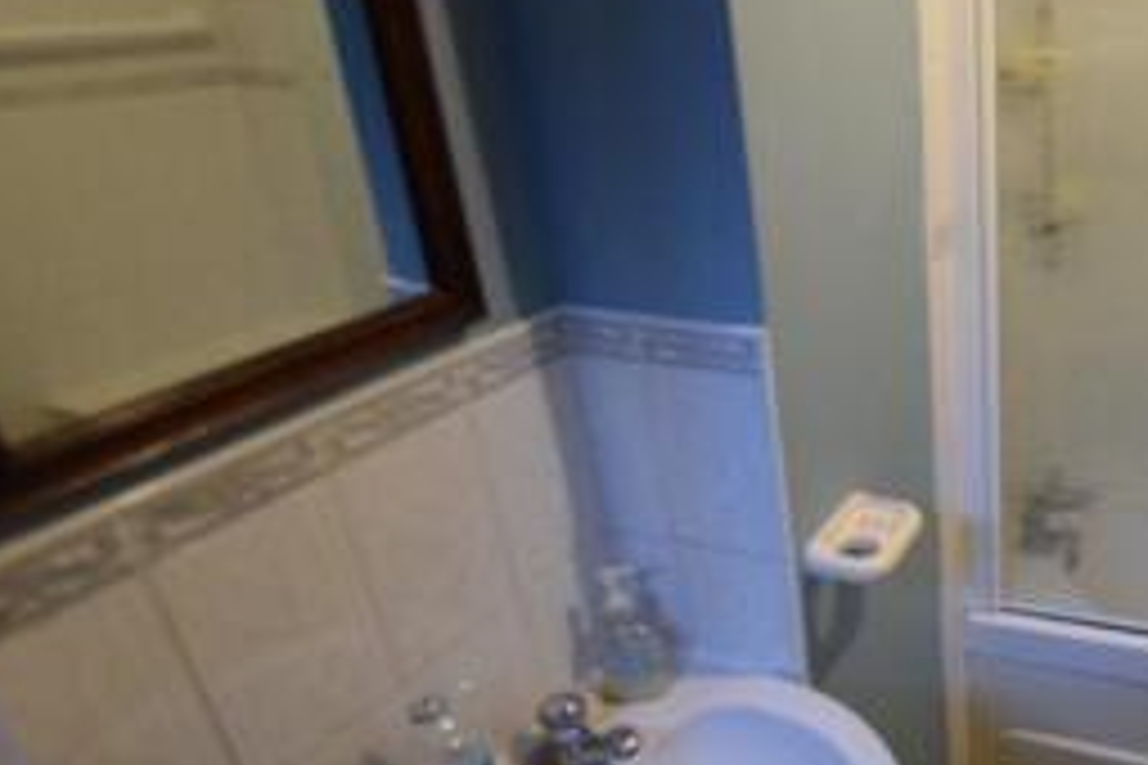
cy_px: 434
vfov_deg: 46.3
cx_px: 1026
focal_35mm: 28
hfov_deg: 56.7
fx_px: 893
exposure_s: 1/60
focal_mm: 10
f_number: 3.5
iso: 1250
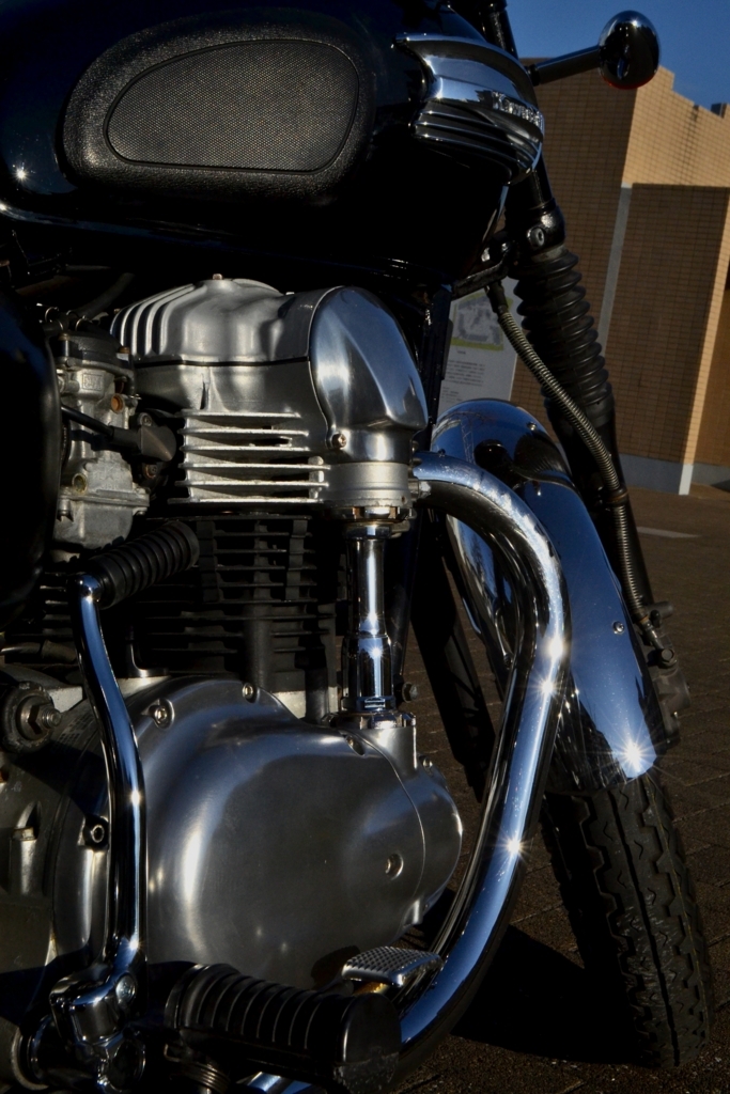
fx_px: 1459
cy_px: 547
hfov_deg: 28.1
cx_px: 365
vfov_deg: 41.1
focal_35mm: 48
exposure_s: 1/800
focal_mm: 32
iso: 400
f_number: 16
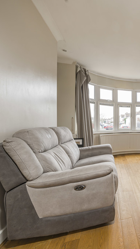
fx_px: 125
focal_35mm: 19
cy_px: 124
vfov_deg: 89.6
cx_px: 164
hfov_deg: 41.9
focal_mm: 12
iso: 320
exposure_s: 1/6
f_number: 9
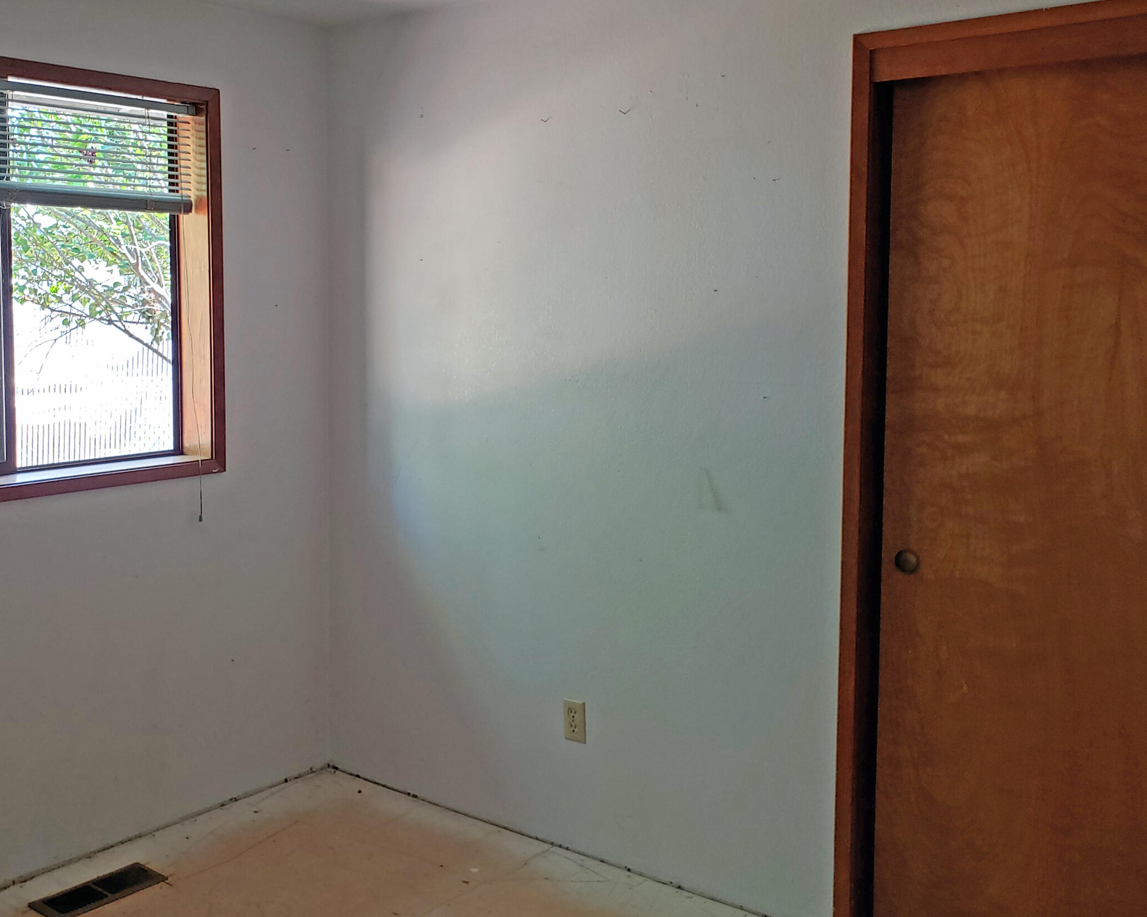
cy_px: 394
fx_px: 1256
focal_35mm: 37
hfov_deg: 48.1
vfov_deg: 40.0
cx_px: 362
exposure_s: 1/38
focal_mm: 4.3
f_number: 2.4
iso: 160
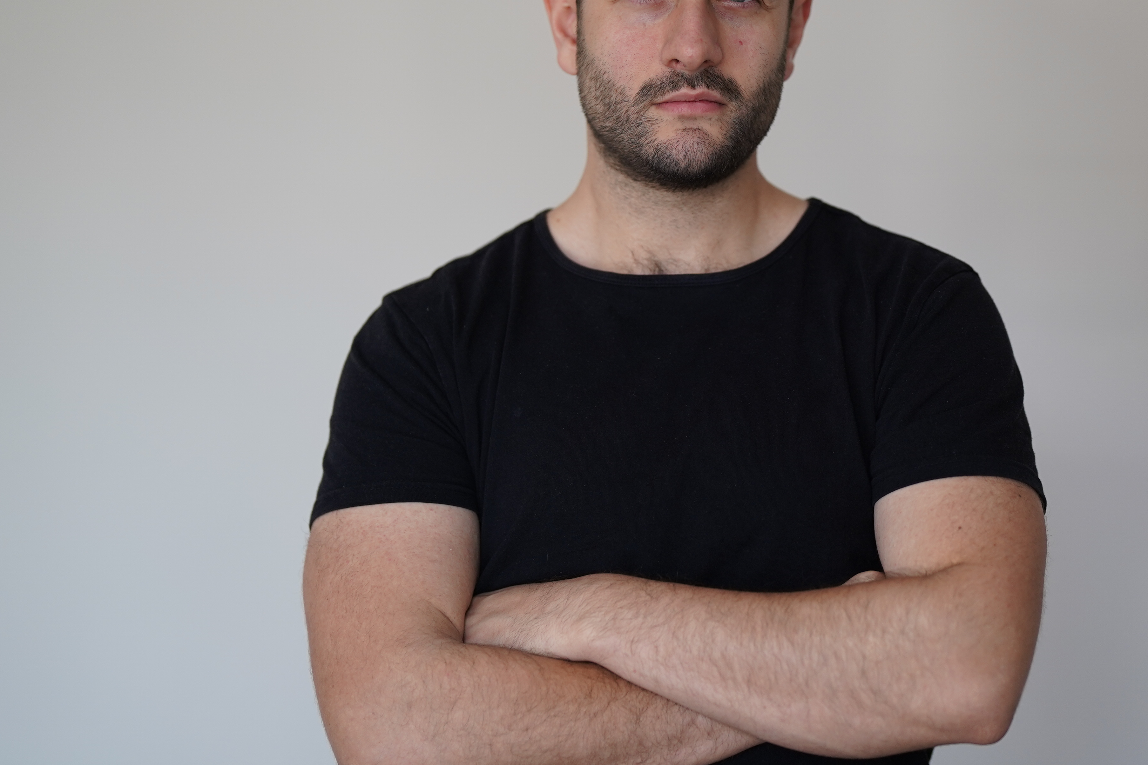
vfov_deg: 16.4
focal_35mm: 83
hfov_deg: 24.4
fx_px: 2647
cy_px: 280
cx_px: 745
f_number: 1.2
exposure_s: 1/500
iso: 250
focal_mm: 50
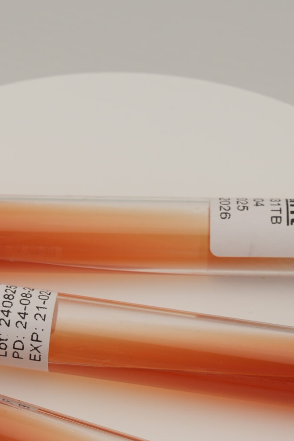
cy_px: 417
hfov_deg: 5.0
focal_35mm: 273
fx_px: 3343
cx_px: 99
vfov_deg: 7.5
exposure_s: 1/125
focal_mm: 70
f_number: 8
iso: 100
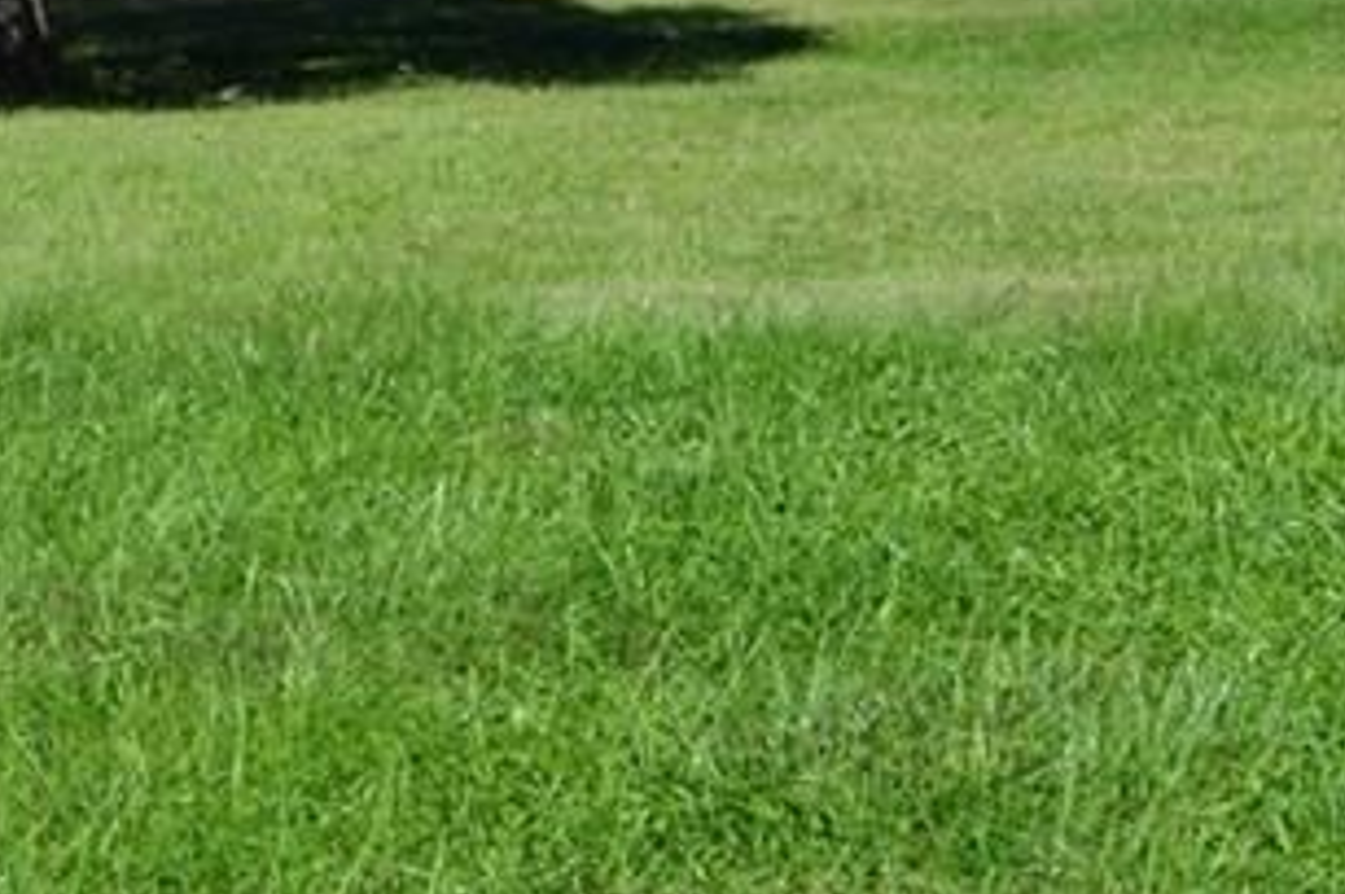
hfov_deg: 15.1
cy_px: -333
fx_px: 4852
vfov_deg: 10.3
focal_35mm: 130
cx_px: 1731
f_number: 11
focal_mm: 26
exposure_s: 1/500
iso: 280
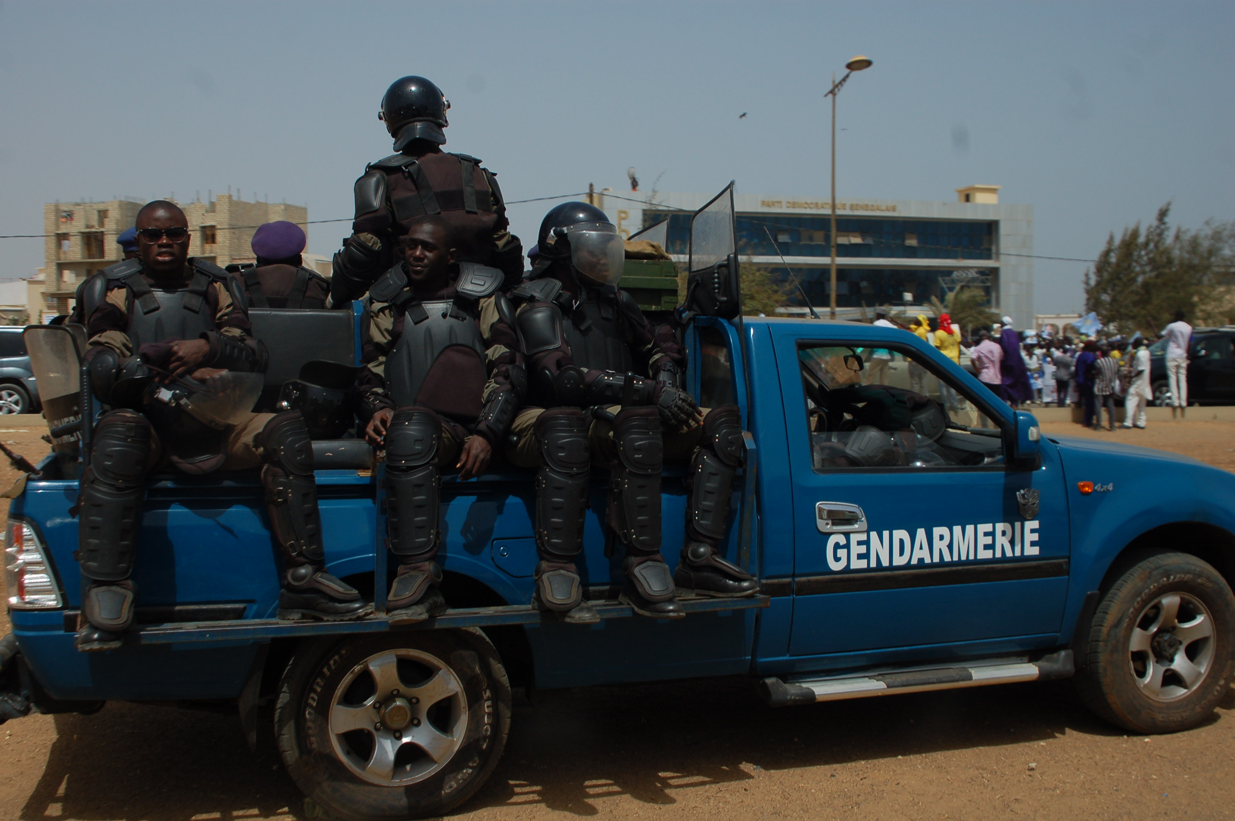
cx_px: 618
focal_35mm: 40
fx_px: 1388
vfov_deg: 33.0
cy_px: 410
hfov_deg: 48.0
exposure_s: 1/350
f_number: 5.6
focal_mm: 27
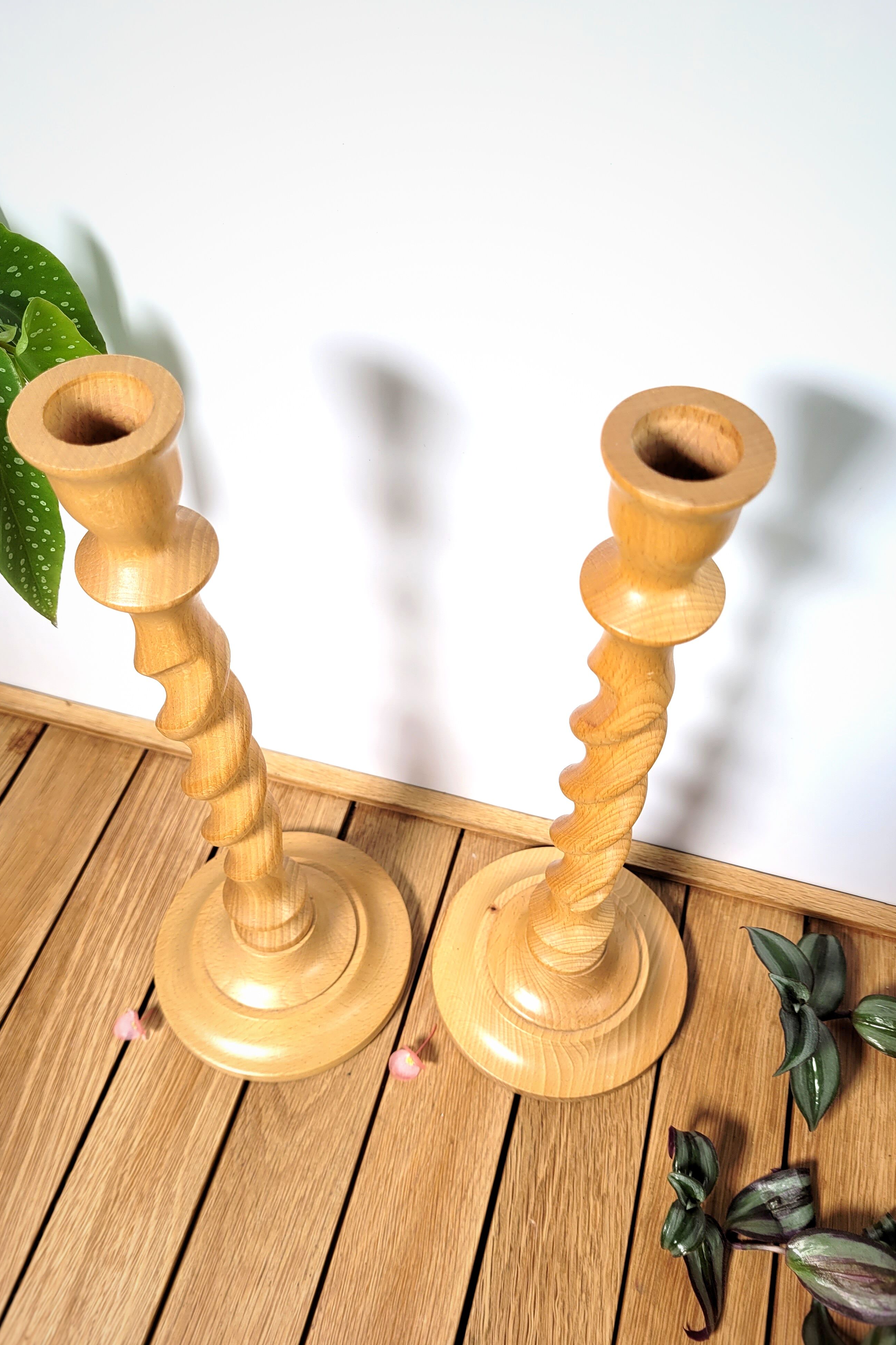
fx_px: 1045
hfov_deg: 46.4
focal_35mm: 28
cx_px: 447
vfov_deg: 65.5
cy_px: 677
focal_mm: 5.4
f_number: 1.8
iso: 40
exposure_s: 1/385
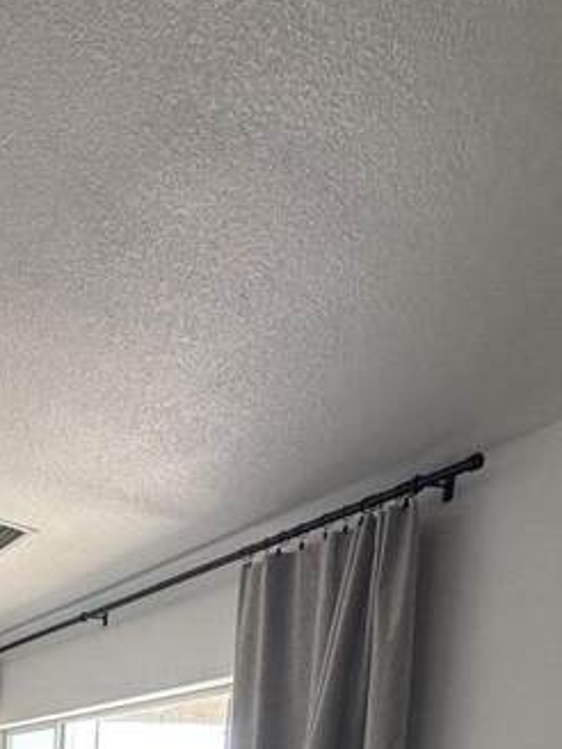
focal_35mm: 41
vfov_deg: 32.3
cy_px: 1009
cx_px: -133
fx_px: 888
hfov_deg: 29.6
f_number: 2.2
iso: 160
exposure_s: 1/99
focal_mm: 2.22
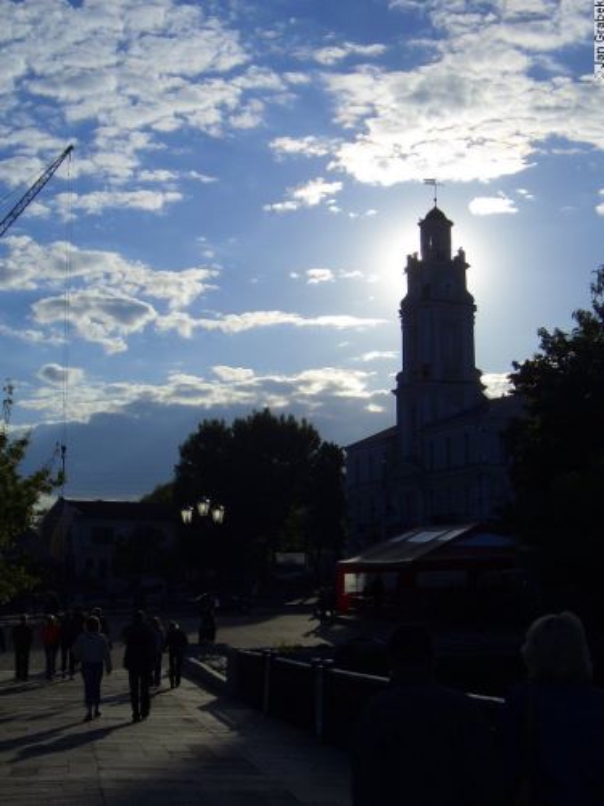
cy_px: 403
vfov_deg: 34.9
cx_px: 302
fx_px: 1280
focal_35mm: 55
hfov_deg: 26.6
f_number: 5.6
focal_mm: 11.4
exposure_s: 1/2000
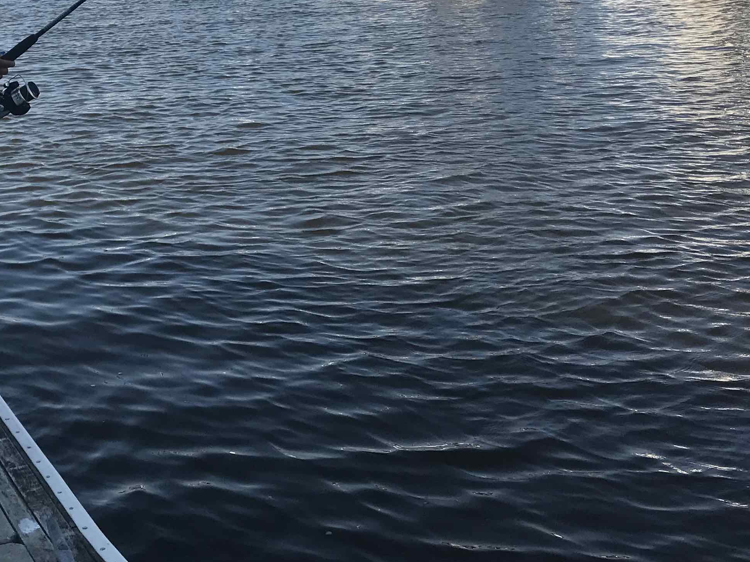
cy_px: 37
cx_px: 47
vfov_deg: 24.4
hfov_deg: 31.4
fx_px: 1257
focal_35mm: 58
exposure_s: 1/1709
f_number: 1.8
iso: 20
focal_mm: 3.99
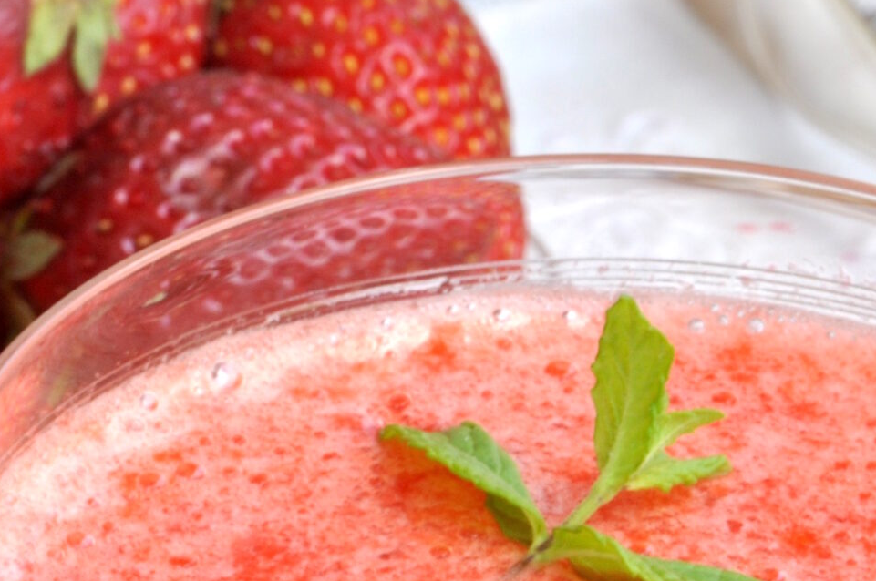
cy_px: 681
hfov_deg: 3.0
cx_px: 498
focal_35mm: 679
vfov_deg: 2.0
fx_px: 16500
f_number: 25
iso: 200
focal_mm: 170
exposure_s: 1/8
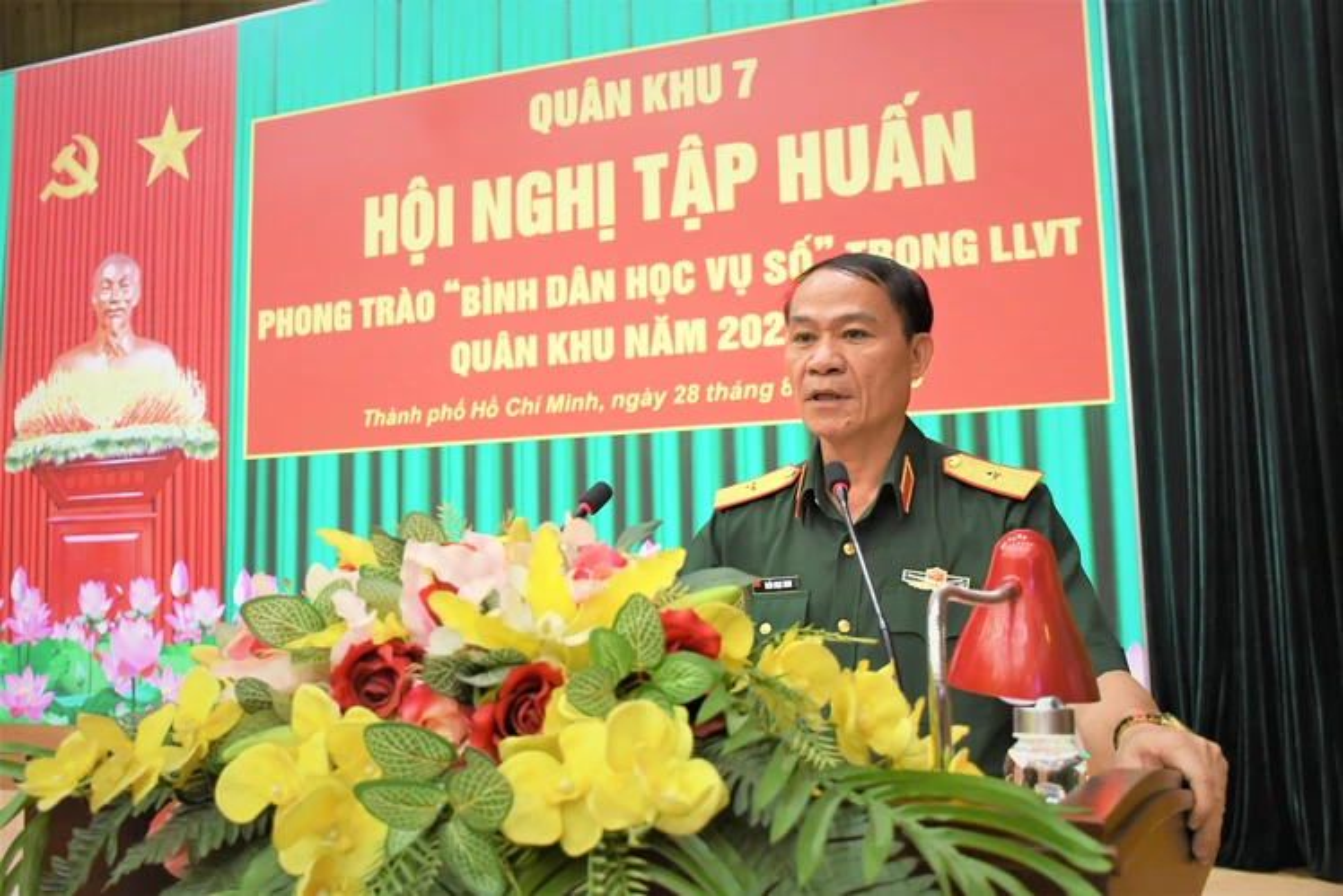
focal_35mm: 33
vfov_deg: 40.0
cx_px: 672
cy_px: 448
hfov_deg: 57.2
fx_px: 1231
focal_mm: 22
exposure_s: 1/100
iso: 1600
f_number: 4.5
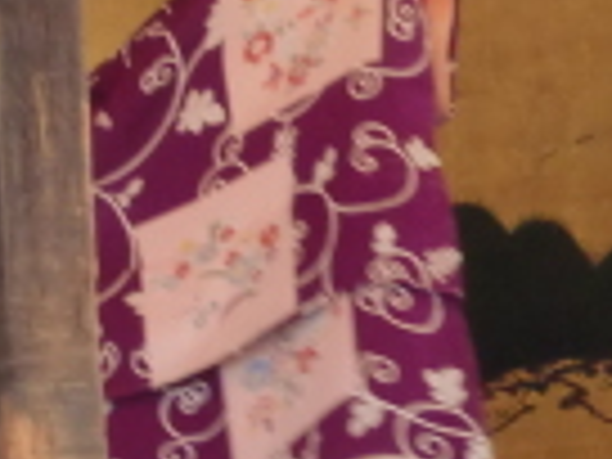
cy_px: 194
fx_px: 7425
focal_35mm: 420
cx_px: 1125
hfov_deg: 4.7
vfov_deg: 3.5
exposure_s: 1/80
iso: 250
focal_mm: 15.7
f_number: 4.8
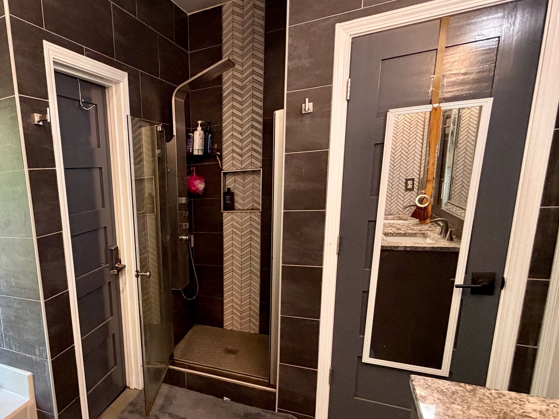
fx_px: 371
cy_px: 258
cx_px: 113
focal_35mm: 23
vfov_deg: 58.2
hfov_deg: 67.2
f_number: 2.2
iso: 400
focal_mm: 2.22
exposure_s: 1/60
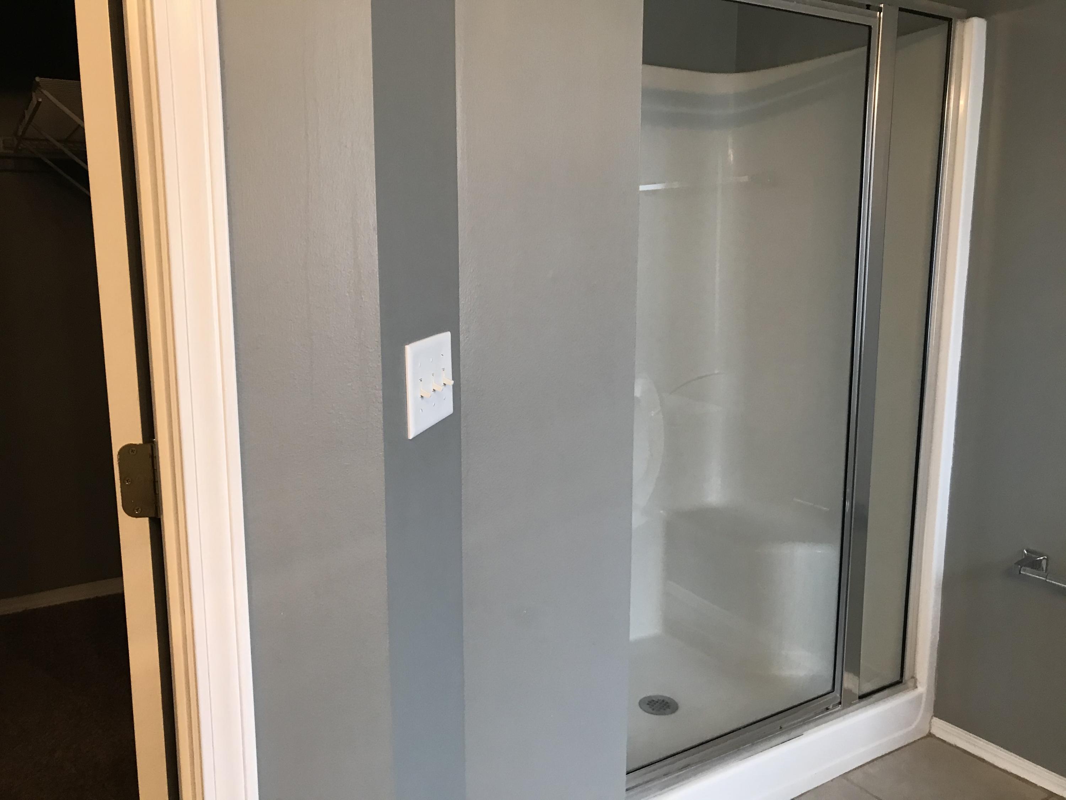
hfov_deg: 63.4
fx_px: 862
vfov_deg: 49.7
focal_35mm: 28
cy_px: 400
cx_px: 533
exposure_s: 1/15
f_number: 1.8
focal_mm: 3.99
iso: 40
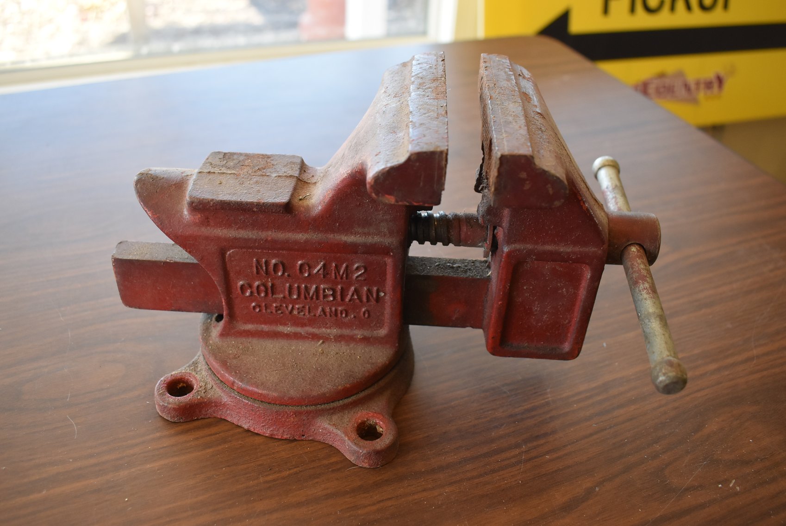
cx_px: 393
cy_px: 263
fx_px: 721
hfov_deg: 57.2
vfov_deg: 40.0
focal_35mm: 33
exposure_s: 1/160
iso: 800
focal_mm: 22
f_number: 4.5
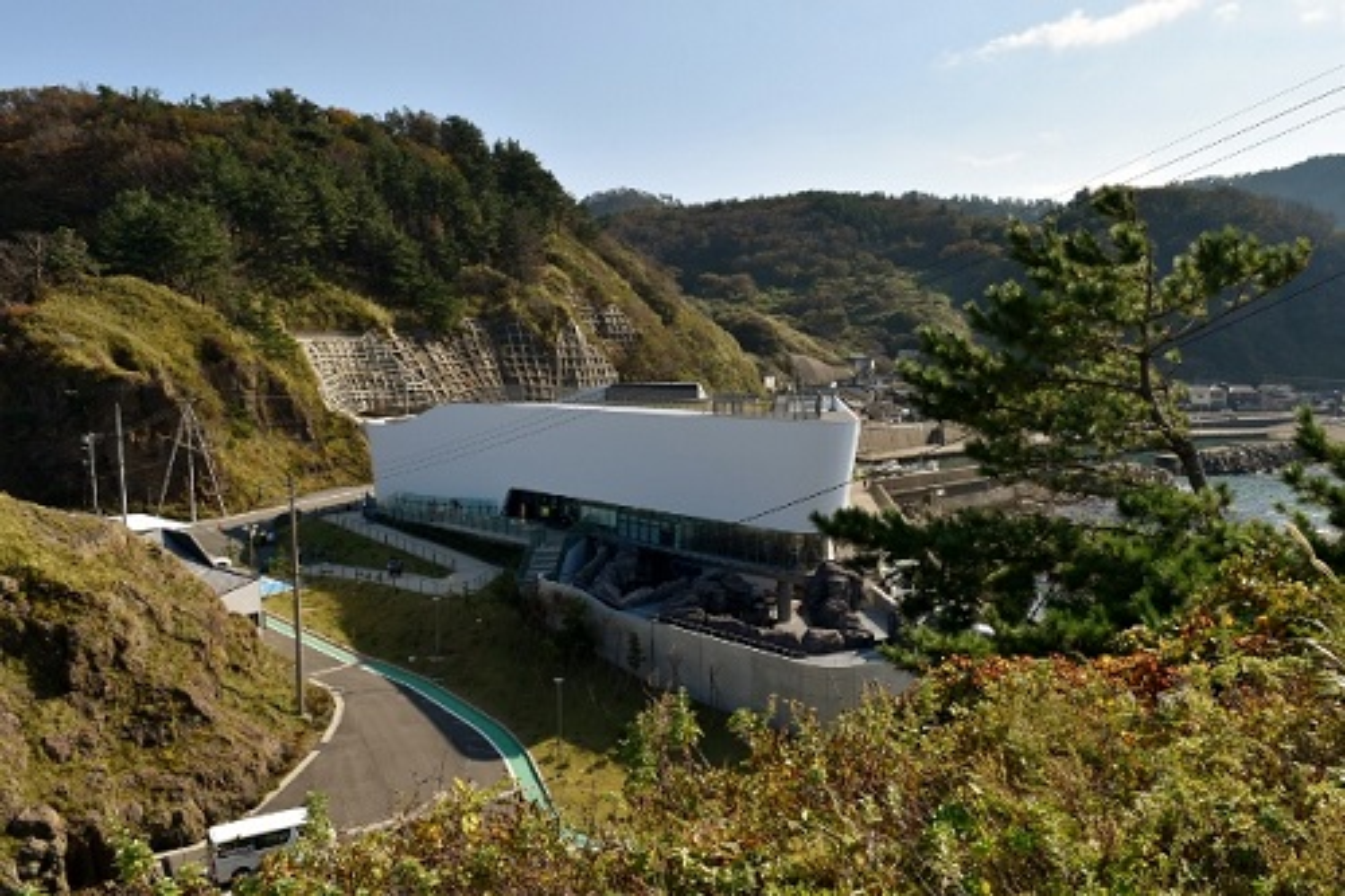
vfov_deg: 47.9
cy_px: 448
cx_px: 672
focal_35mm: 27
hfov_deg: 67.4
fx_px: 1008
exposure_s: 1/200
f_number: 11
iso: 100
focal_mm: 18
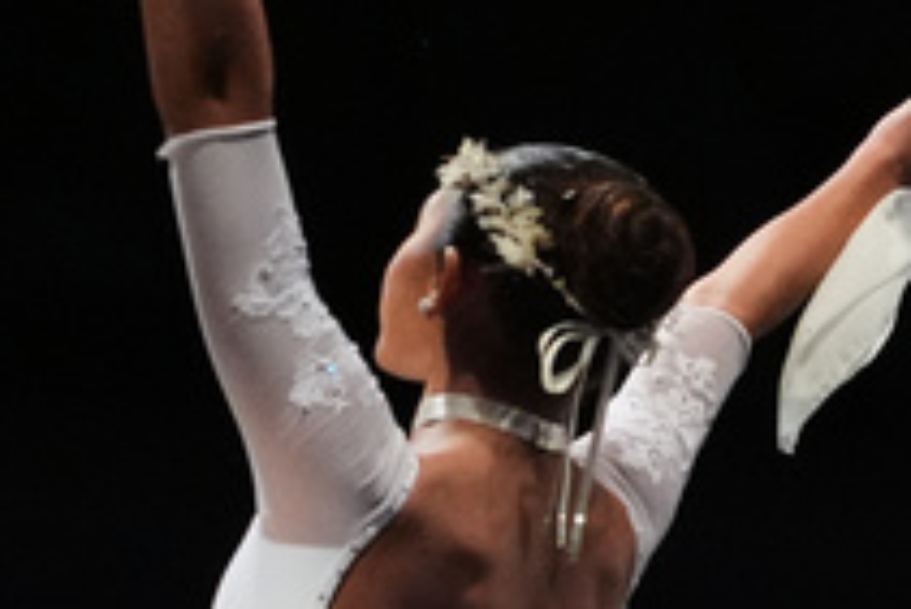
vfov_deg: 8.0
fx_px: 4305
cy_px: 844
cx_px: 2120
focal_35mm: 170
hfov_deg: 10.5
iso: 6400
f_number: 4
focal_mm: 35
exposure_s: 1/1600
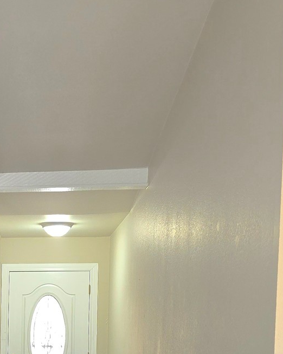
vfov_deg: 27.3
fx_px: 691
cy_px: 343
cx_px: -137
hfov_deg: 20.1
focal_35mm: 66
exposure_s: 1/24
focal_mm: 6.3
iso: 100
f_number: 1.7
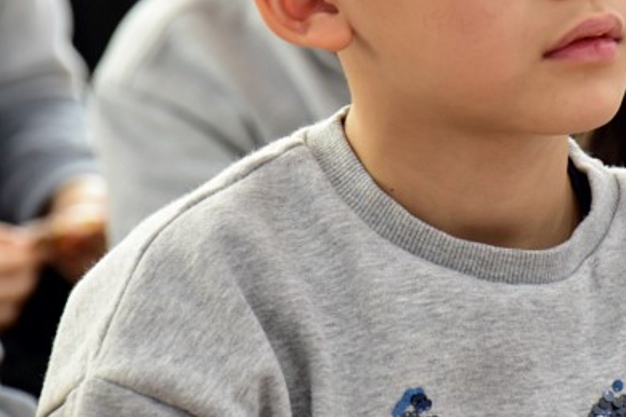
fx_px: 10540
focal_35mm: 606
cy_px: 43
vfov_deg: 2.3
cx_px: 510
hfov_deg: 3.4
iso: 800
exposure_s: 1/30
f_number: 6.3
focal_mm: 175
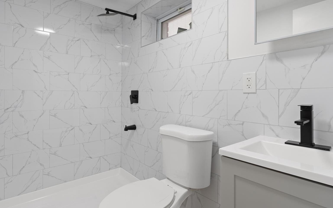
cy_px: 96
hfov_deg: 87.9
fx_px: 172
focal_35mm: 19
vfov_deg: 62.1
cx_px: 156
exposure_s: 1/3
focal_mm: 14
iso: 200
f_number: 10
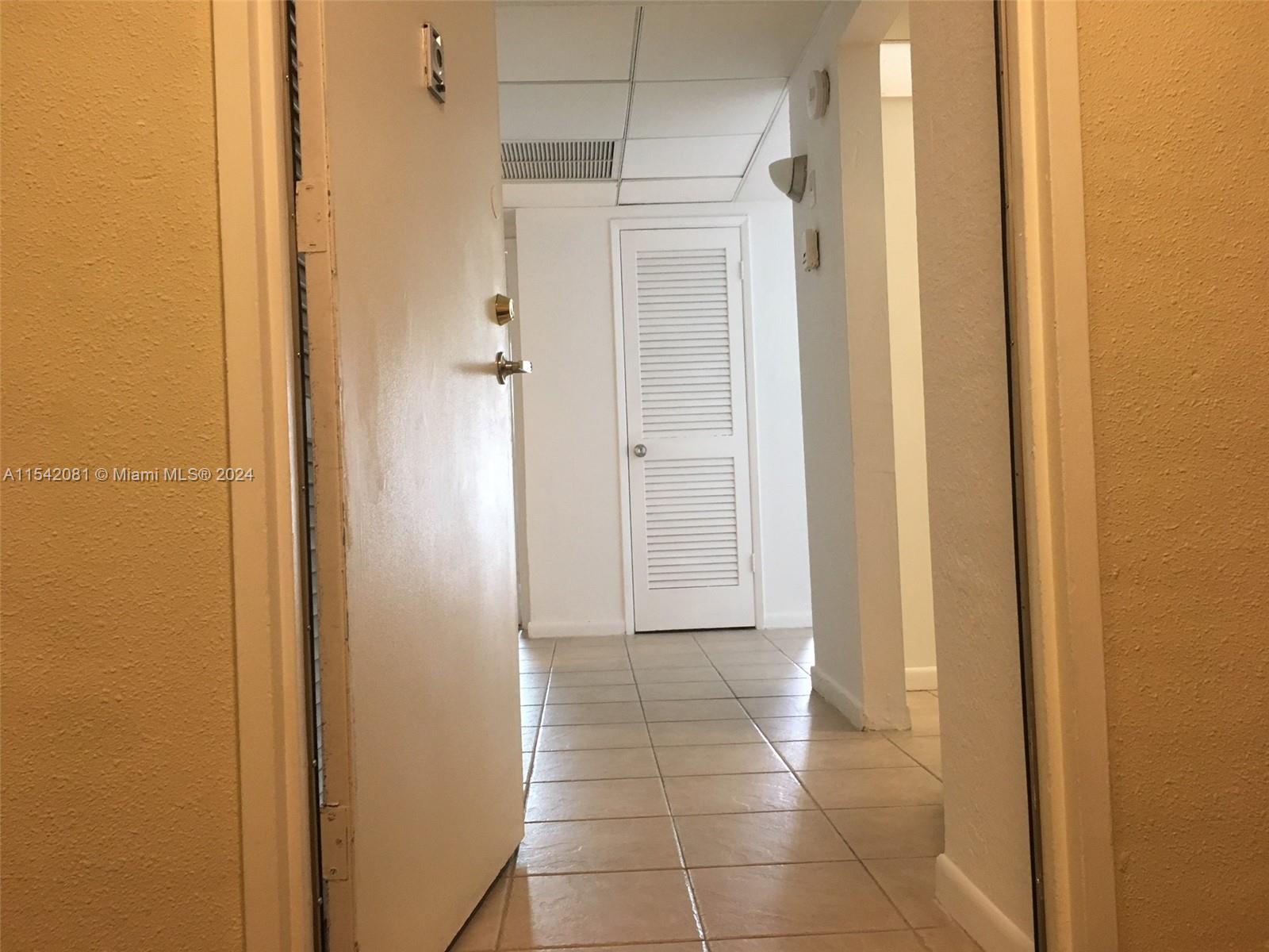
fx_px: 1063
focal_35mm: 29
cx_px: 634
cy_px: 476
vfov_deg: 48.2
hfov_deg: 61.7
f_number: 2.2
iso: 100
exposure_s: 1/30
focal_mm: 4.15
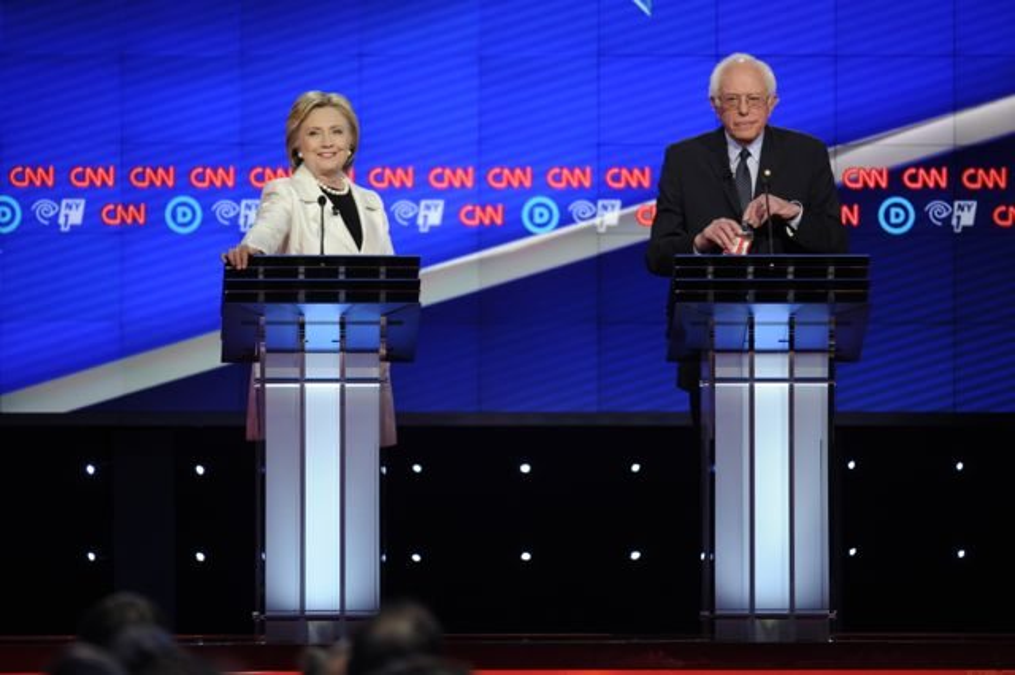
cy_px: 338
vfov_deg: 3.9
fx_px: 9863
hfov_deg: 5.9
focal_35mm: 350
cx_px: 508
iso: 1000
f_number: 4
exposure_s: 1/60
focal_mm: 350
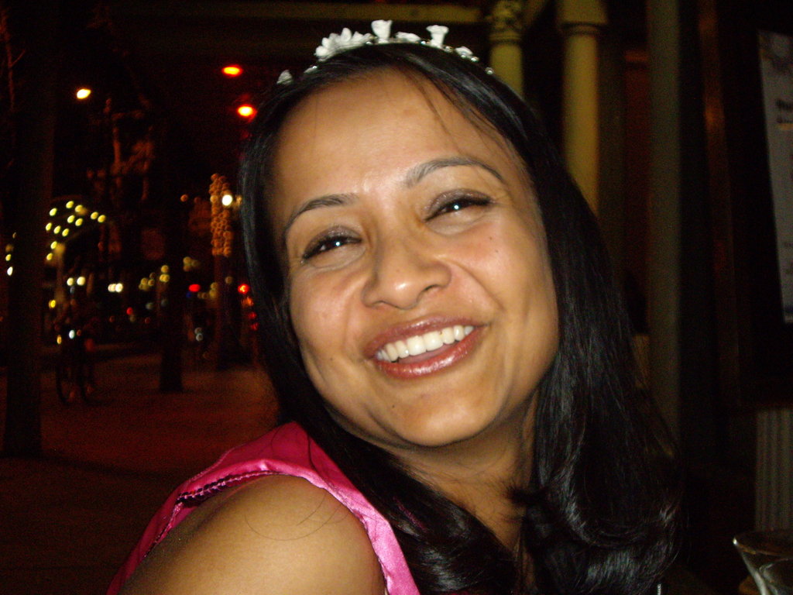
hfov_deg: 34.9
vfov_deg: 26.6
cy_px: 298
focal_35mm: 55
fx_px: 1260
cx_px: 396
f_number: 3.3
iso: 400
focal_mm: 9
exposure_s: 1/60
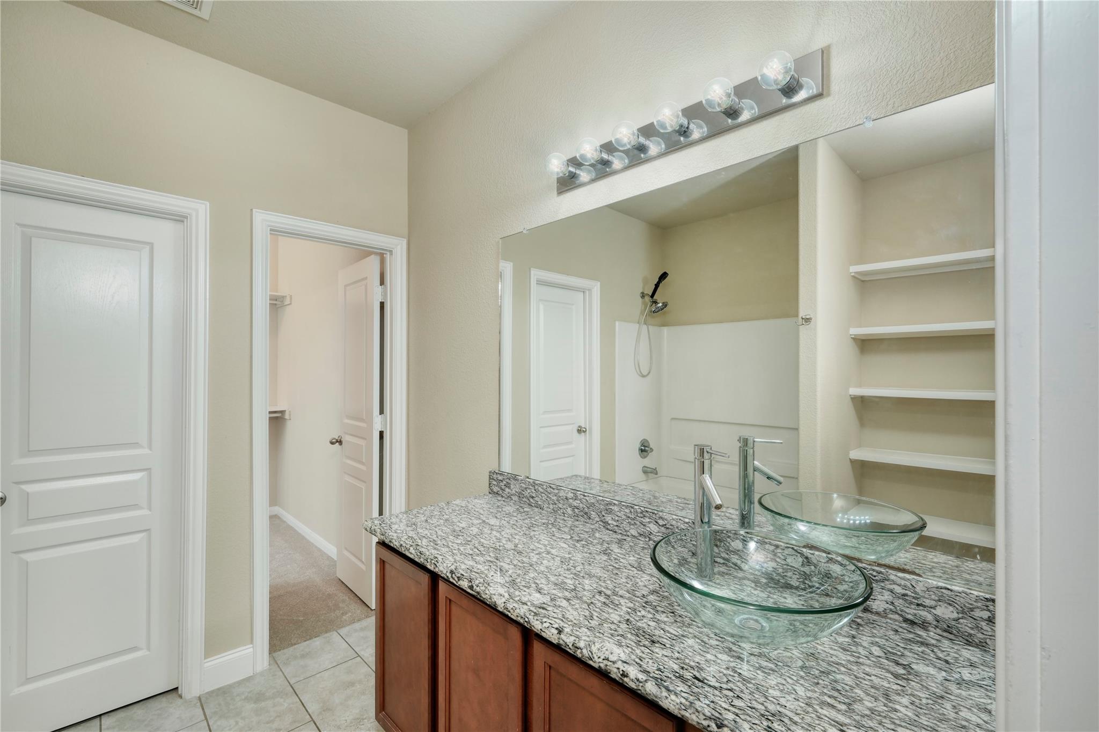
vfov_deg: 77.3
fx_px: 458
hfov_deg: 100.4
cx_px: 550
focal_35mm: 15
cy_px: 366
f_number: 8
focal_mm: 10
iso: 320
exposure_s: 1/10
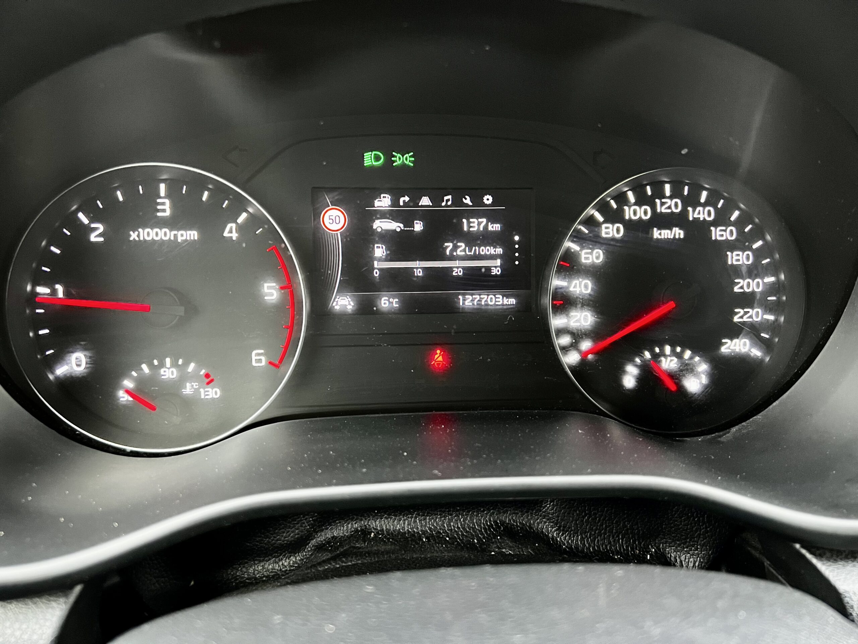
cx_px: 429
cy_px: 322
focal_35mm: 26
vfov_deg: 53.1
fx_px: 644
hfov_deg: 67.3
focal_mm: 5.7
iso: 500
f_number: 1.5
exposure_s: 1/45
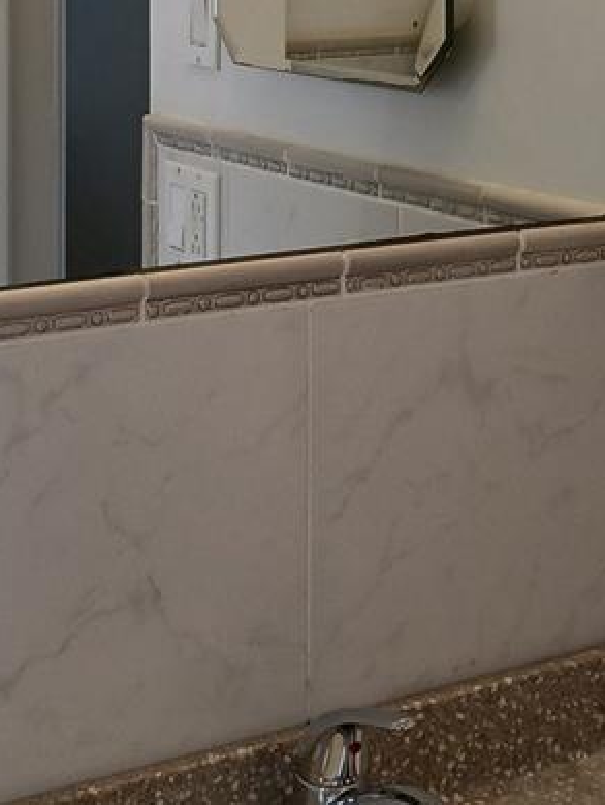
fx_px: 1932
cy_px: -35
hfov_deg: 17.8
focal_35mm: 83
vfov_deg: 22.5
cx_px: 314
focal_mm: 4
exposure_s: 1/60
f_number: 1.8
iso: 64
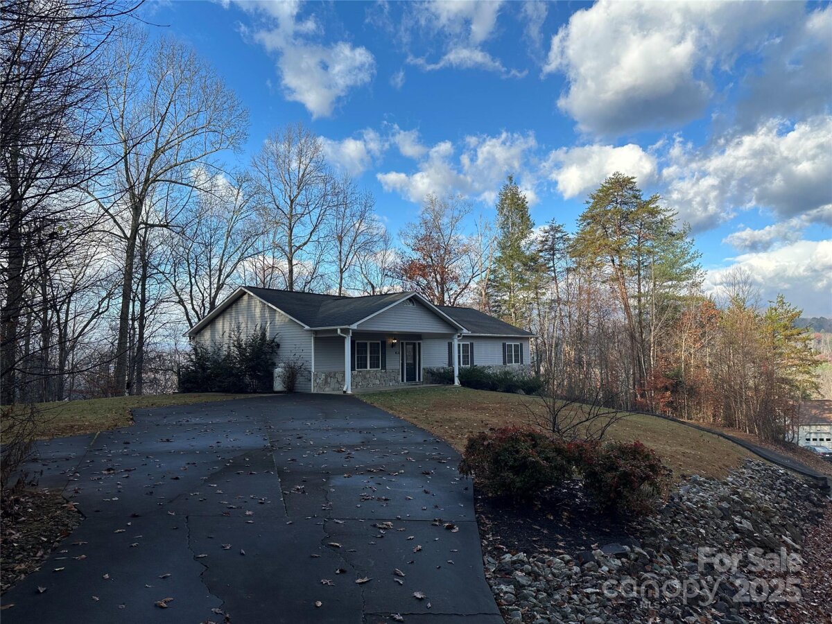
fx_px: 577
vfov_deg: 56.8
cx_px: 416
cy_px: 312
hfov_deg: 71.6
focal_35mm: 24
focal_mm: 6.86
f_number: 1.78
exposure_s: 1/2155
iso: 80
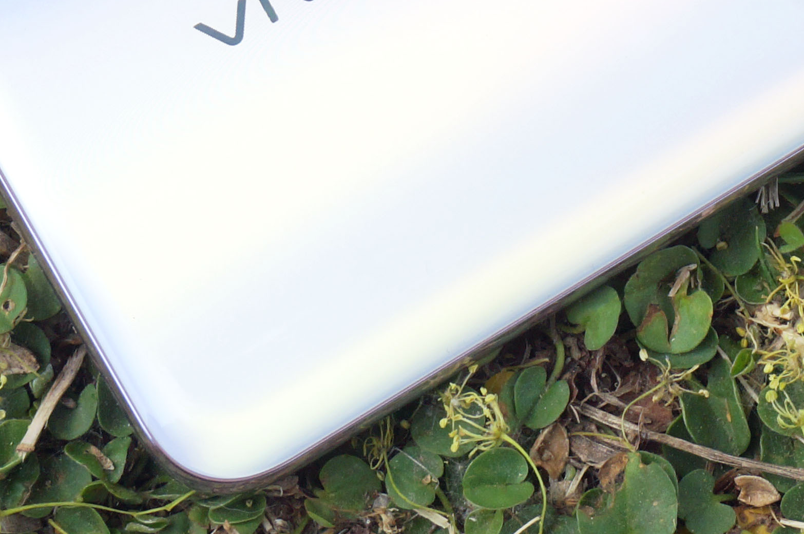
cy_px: -257
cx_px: 649
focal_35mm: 160
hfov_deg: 12.8
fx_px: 3569
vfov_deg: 8.4
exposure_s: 1/160
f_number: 13
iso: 200
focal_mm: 34
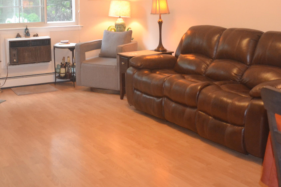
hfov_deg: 41.1
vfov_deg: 27.4
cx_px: 133
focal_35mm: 48
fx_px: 375
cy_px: 33
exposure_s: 1/60
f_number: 3.5
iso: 2000
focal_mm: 18
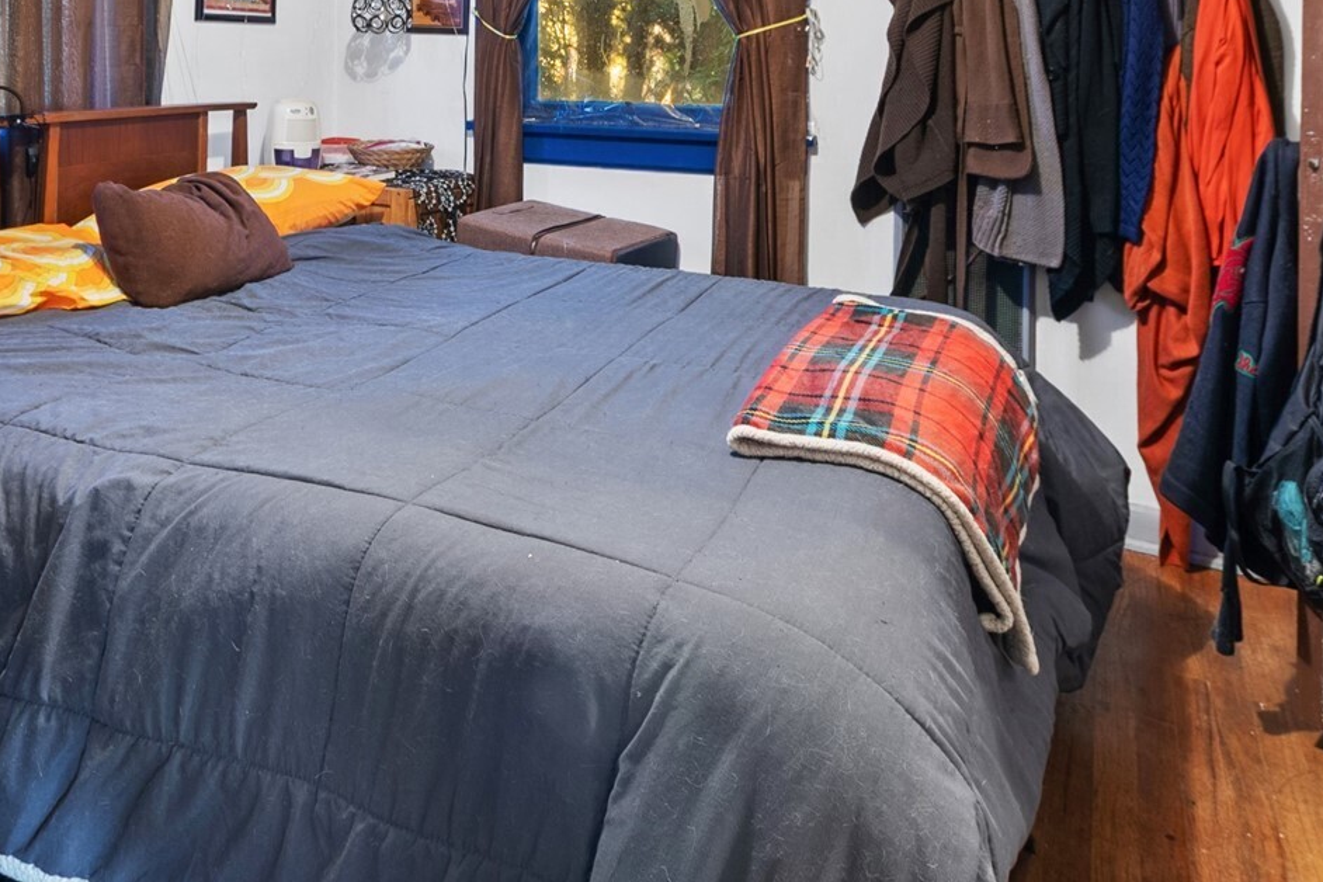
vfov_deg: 44.1
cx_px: 551
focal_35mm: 27
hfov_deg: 66.9
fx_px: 992
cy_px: 103
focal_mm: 10
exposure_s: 6
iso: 100
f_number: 8
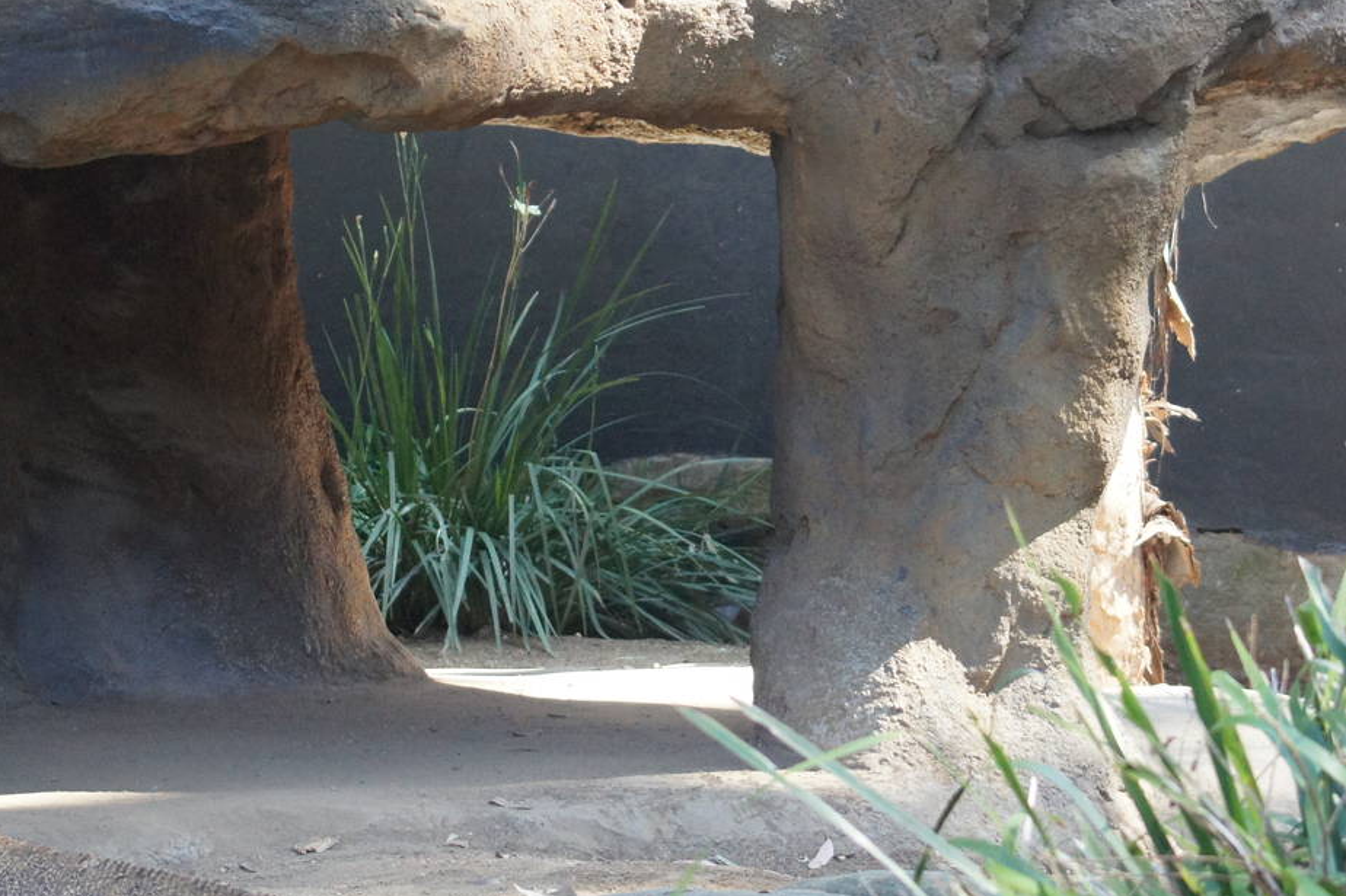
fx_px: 7282
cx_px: 717
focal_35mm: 195
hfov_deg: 10.6
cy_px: 224
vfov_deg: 7.0
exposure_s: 1/250
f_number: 6.3
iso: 1600
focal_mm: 75
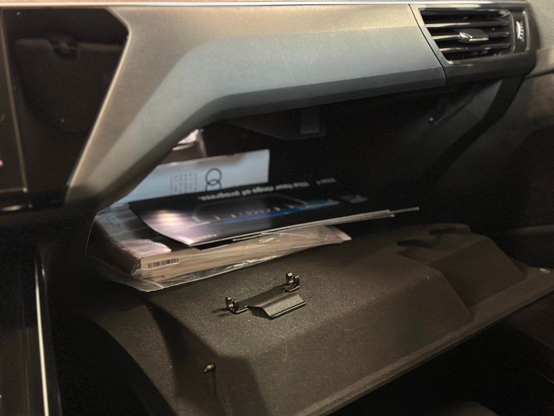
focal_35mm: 48
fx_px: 768
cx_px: 277
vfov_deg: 30.3
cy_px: 208
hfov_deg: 39.7
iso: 1000
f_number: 1.78
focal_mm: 6.86
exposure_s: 1/30
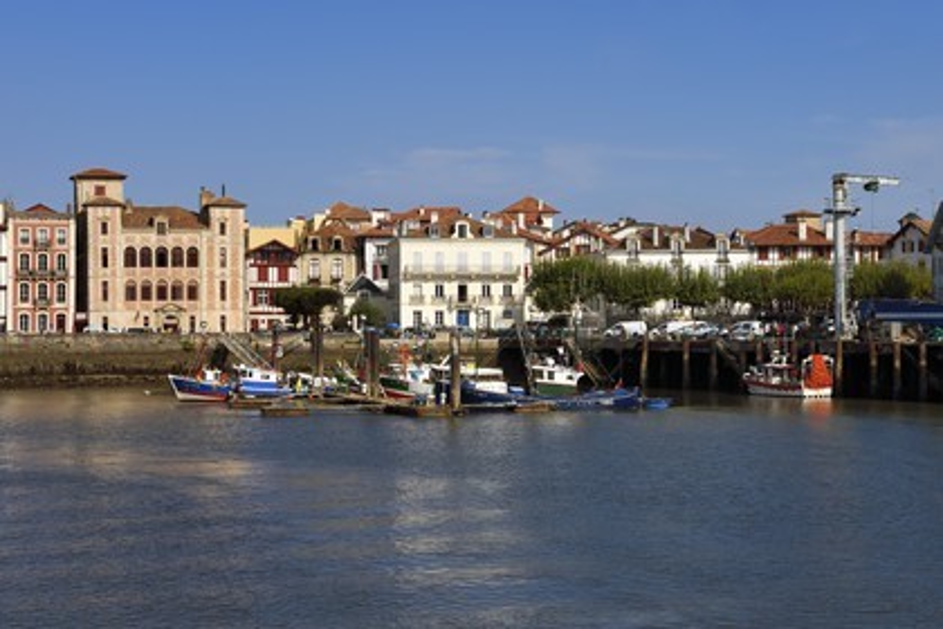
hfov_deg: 28.8
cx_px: 472
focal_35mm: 70
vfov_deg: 19.5
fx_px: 1833
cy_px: 314
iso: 200
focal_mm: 70
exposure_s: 1/250
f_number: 16
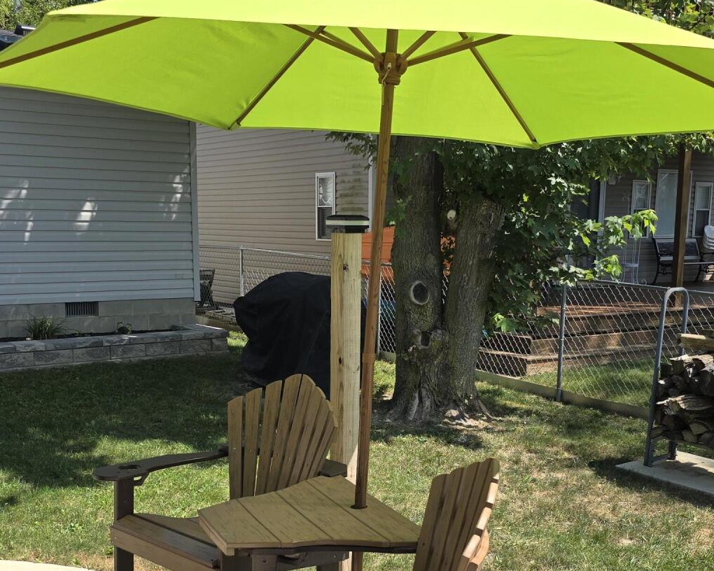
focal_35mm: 44
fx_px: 930
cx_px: 358
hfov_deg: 42.0
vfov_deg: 33.9
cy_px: 369
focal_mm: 6.3
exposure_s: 1/474
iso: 12
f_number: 1.7
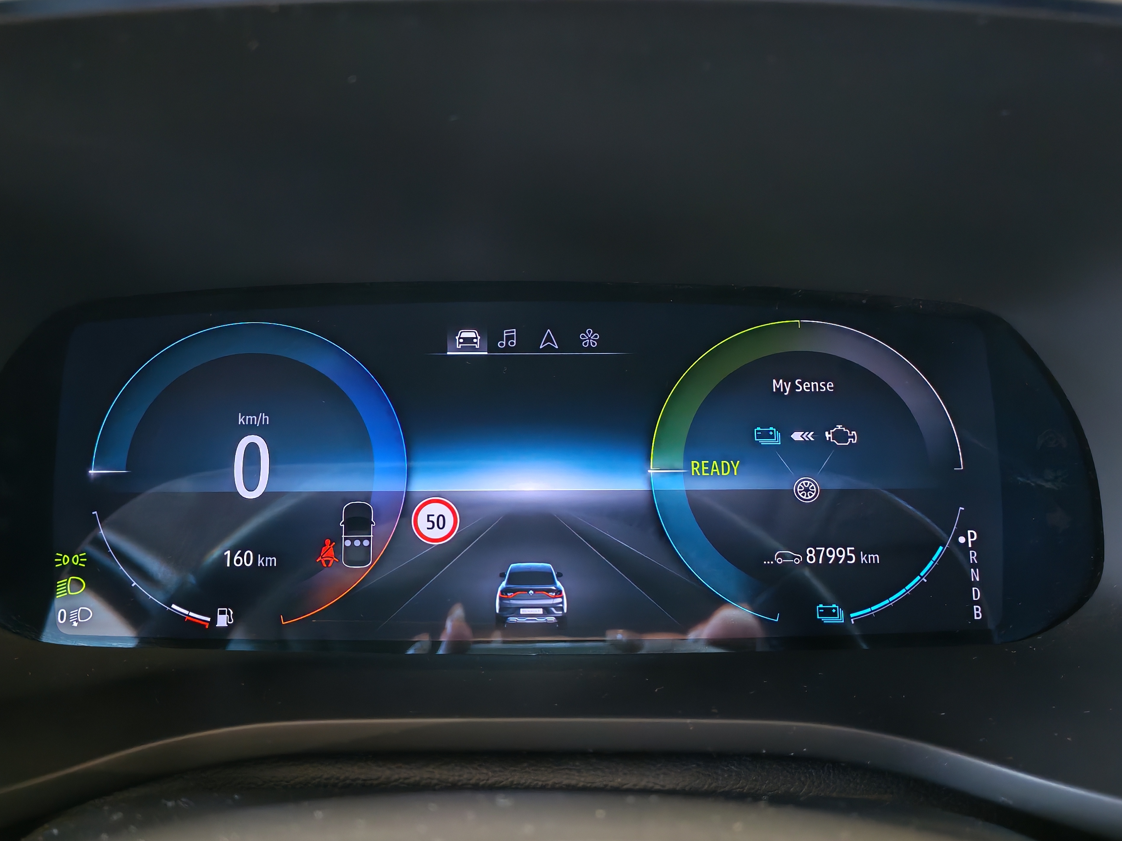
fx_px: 1264
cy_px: 471
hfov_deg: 47.8
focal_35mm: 39
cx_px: 511
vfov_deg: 36.8
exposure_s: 1/33
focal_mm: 6.12
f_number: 1.9
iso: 3200
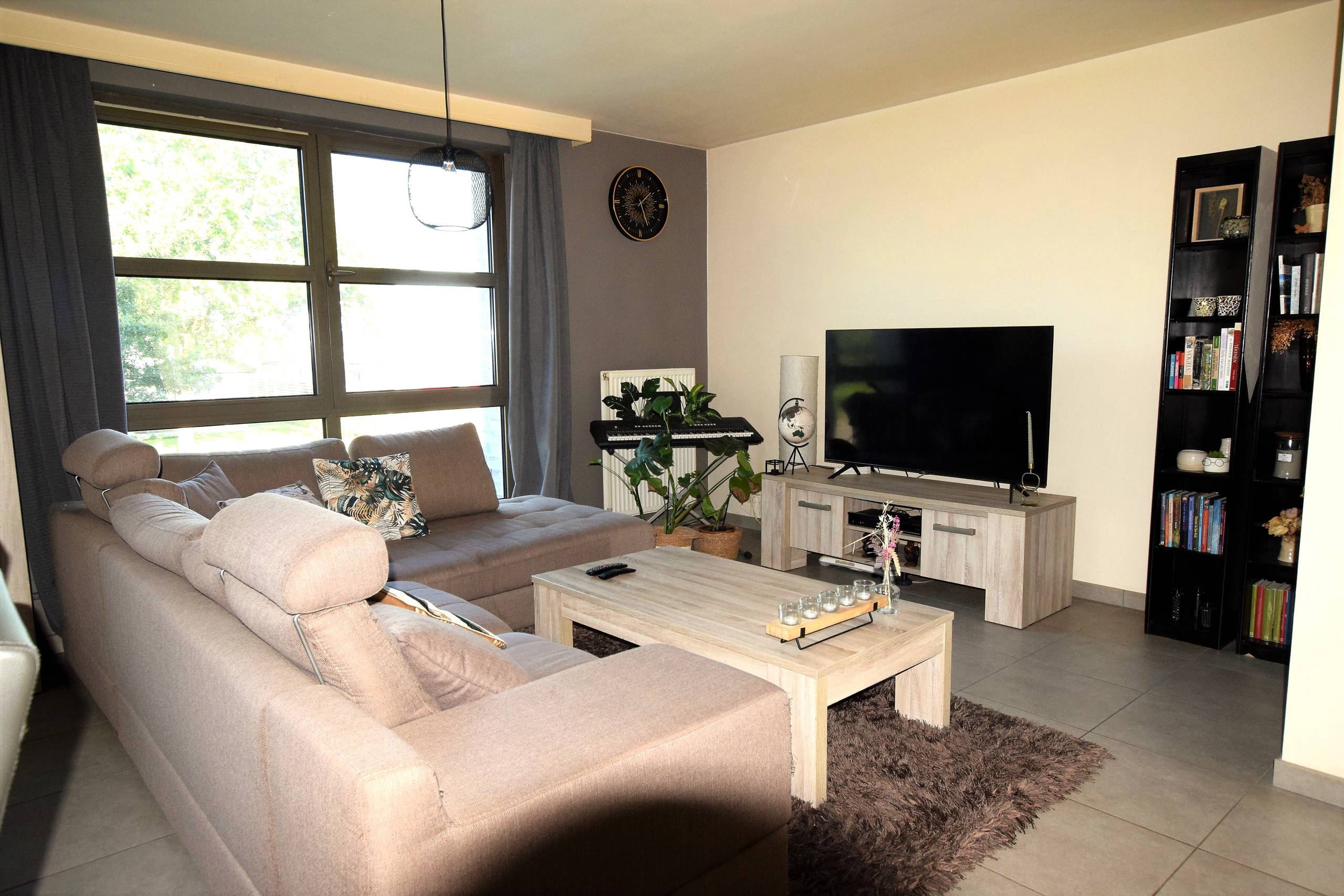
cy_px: 448
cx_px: 672
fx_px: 896
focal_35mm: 24
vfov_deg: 53.2
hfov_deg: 73.7
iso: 1600
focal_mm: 16
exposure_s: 1/60
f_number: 6.3
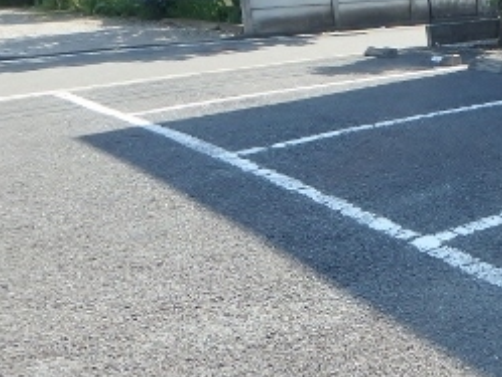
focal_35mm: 54
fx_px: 783
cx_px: 625
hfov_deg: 29.7
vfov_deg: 27.0
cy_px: 202
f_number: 3.5
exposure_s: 1/400
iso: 125
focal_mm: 3.7
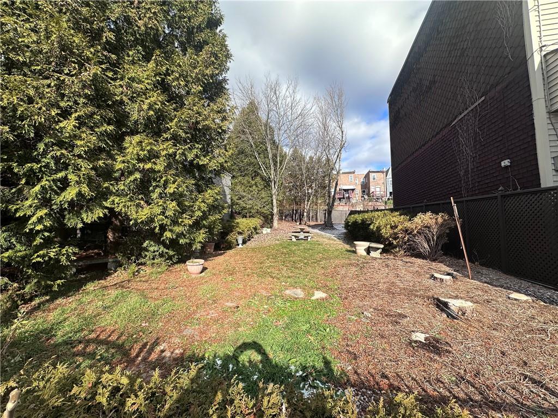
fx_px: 226
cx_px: 279
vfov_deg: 85.7
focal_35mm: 14
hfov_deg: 102.1
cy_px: 209
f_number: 2.2
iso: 40
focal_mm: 2.22
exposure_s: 1/1171
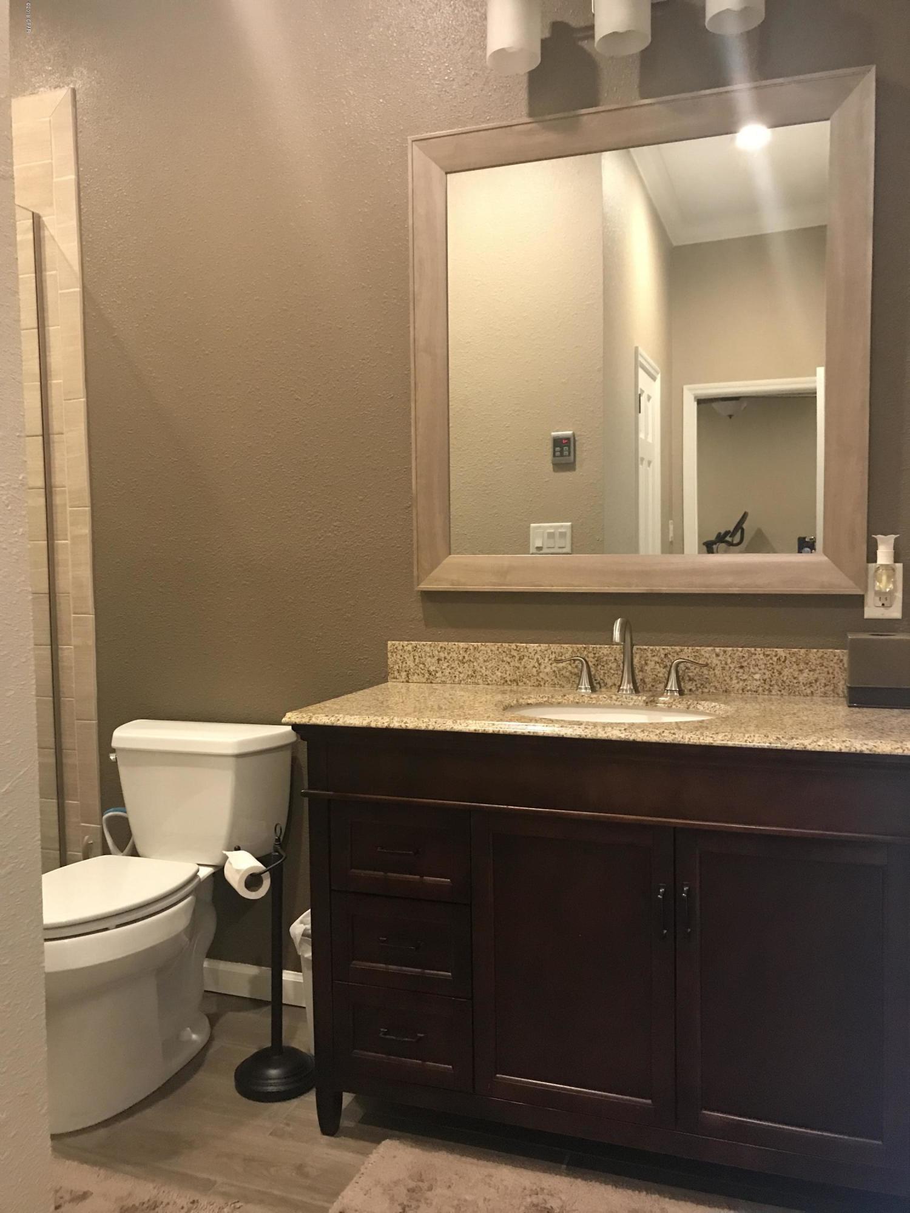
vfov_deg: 63.4
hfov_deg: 49.7
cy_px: 606
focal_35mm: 28
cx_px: 455
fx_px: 981
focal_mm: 3.99
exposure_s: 1/15
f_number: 1.8
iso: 80
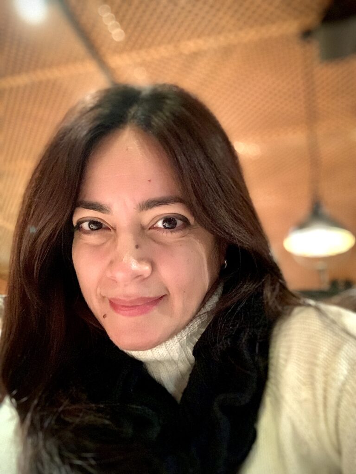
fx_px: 439
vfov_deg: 56.8
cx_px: 178
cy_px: 237
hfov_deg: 44.2
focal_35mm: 32
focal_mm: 2.87
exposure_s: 1/14
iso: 500
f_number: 2.2
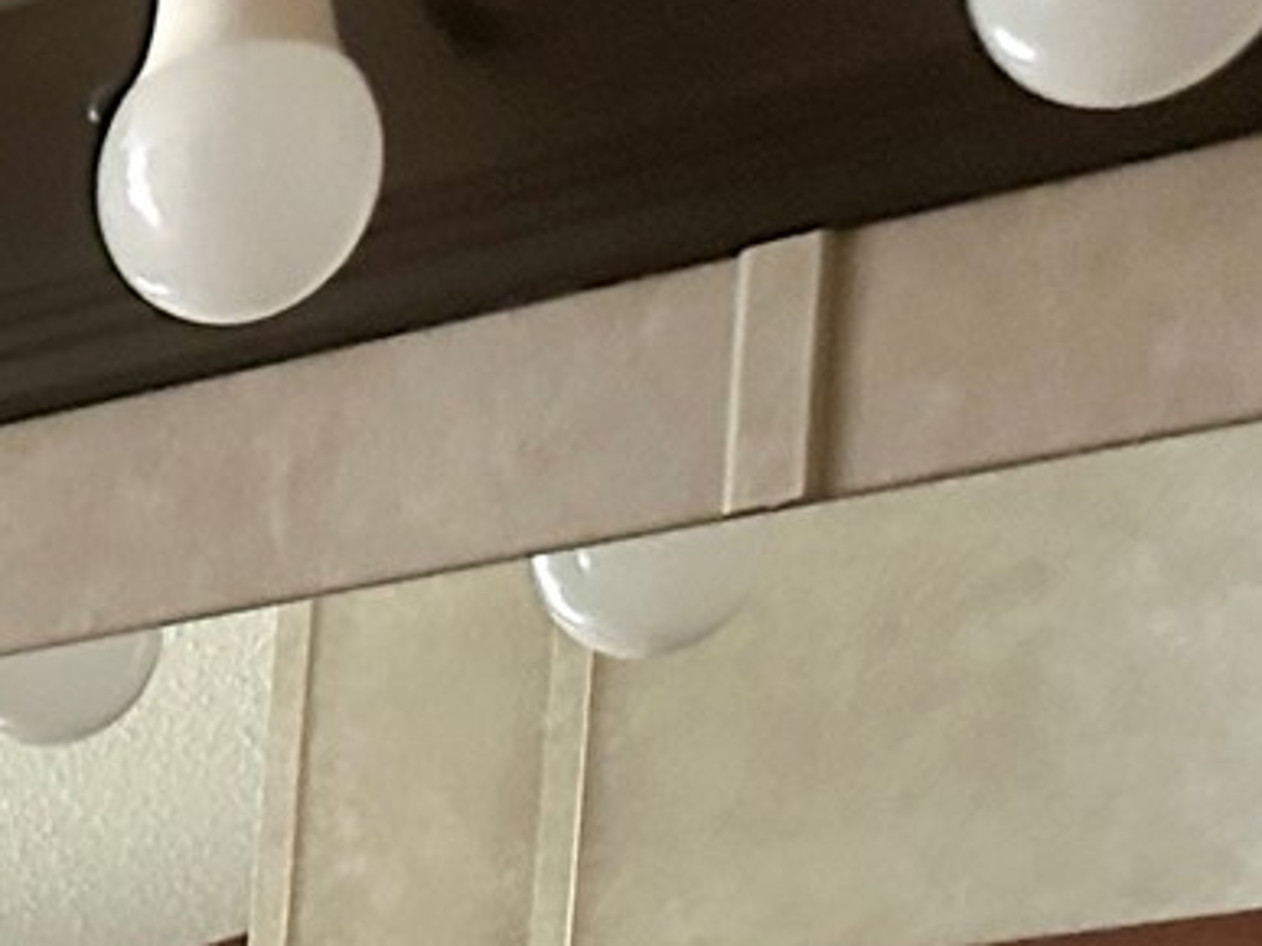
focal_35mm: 119
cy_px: 2277
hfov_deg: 14.2
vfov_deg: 10.6
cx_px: -1174
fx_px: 4337
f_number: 1.78
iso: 1000
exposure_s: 1/46
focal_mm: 6.86
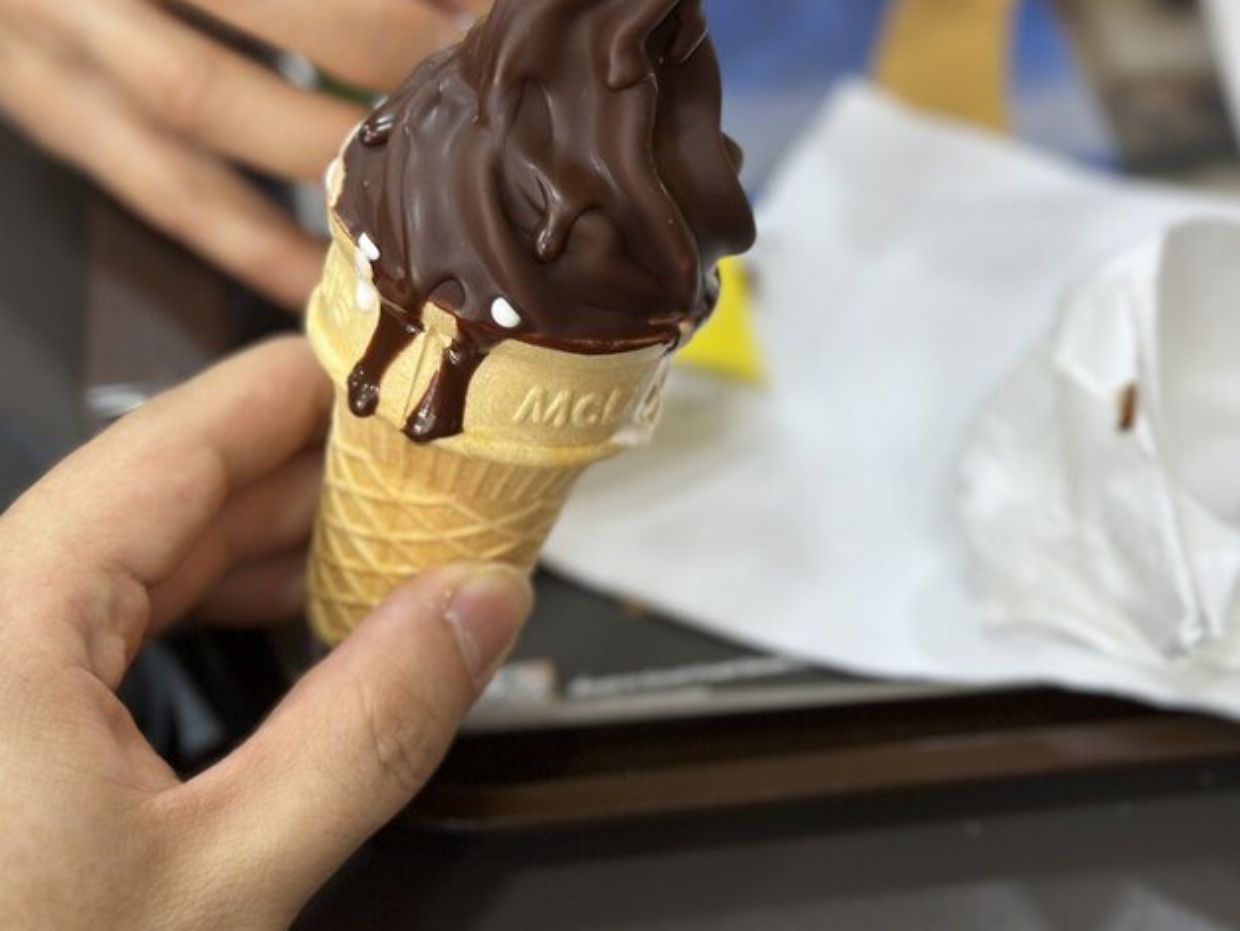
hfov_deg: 28.2
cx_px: 640
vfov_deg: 21.2
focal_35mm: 69
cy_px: 280
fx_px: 2473
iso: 64
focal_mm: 6.86
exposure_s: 1/50
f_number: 1.78
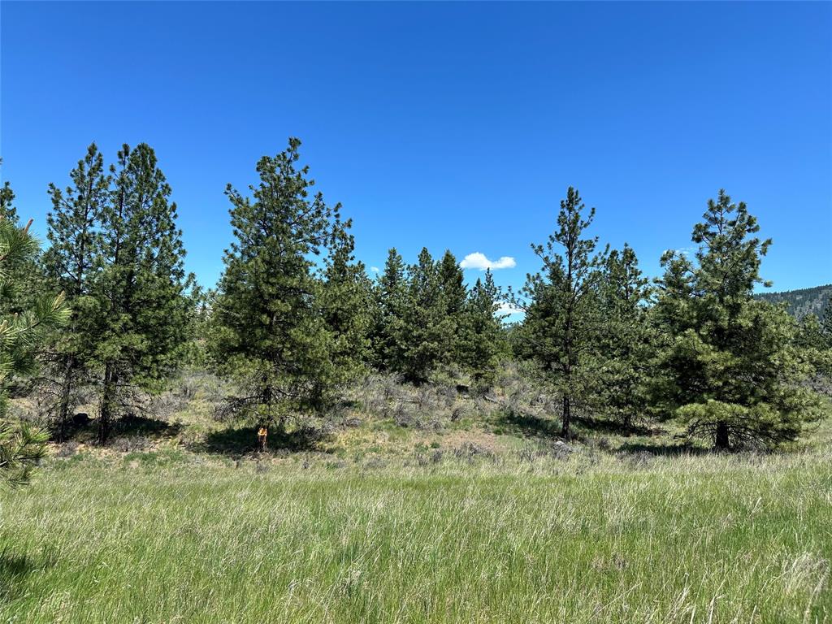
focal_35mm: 24
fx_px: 577
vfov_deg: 56.8
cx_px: 416
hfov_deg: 71.6
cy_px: 312
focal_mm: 6.86
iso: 80
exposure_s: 1/3356
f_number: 1.78
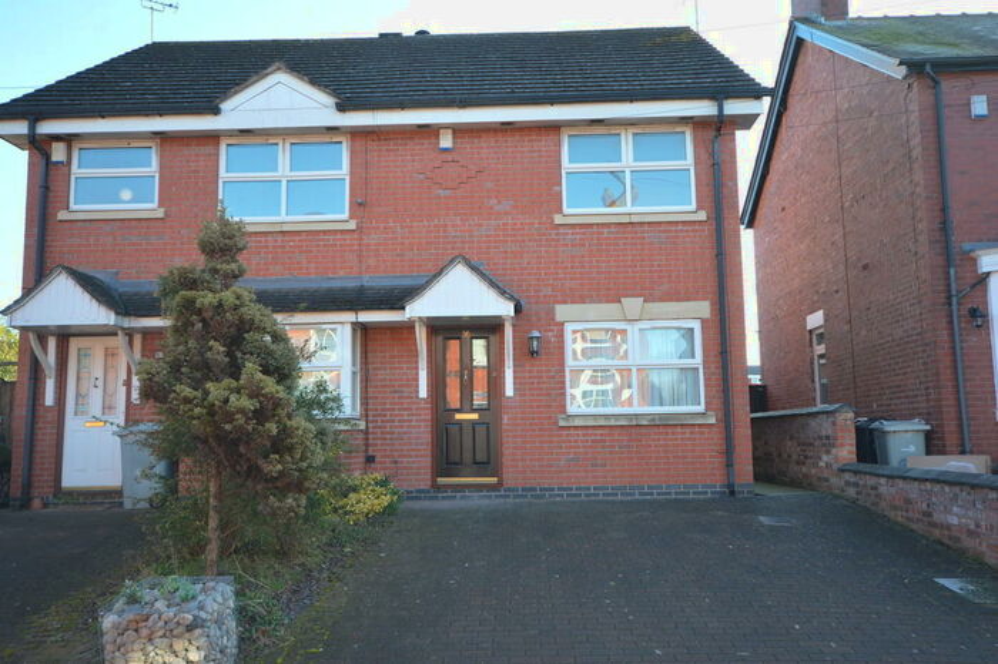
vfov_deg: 43.6
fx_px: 831
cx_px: 499
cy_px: 332
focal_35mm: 30
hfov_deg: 62.0
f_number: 5.6
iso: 280
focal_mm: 20
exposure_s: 1/125
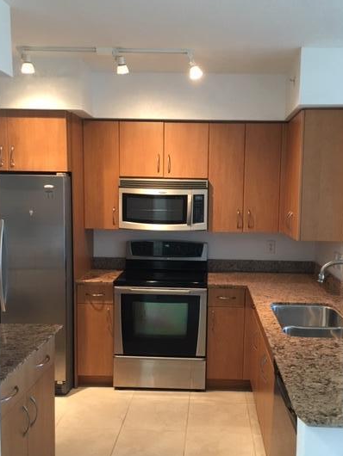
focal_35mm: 35
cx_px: 195
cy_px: 241
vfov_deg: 52.6
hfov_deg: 40.6
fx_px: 462
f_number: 2.2
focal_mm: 4.15
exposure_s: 1/30
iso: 125
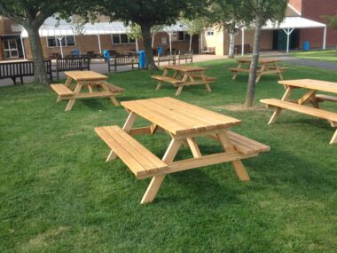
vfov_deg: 40.7
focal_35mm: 35
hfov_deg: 52.6
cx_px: 168
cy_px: 126
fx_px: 341
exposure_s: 1/488
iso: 50
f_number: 2.4
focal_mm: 4.28
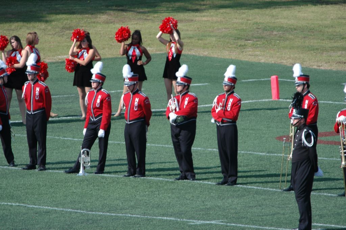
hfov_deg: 3.4
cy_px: 115
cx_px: 173
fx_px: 5759
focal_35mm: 600
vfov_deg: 2.3
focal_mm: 400
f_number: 5.6
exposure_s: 1/640
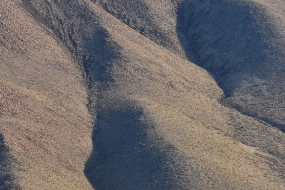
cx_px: -33
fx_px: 1947
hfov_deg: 8.3
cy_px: 6
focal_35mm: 246
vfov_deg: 5.6
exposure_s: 1/200
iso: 400
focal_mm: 70
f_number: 10
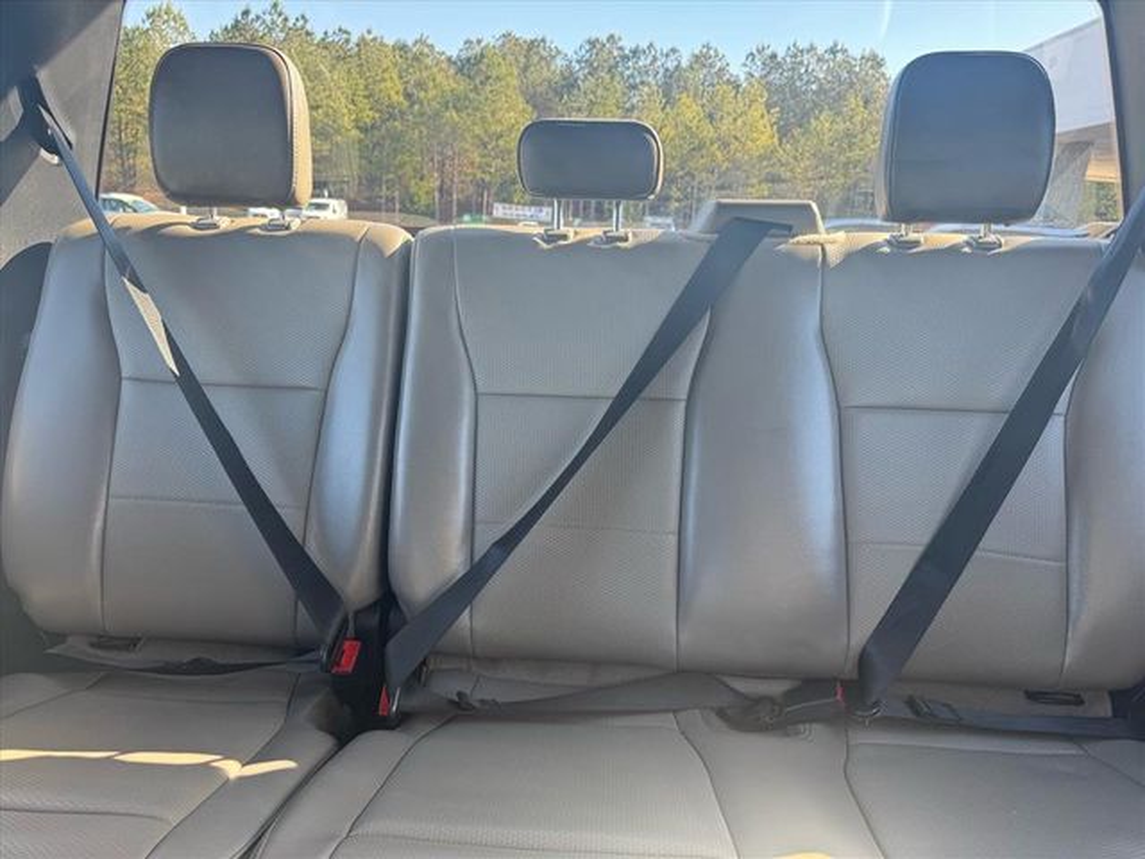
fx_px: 794
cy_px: 430
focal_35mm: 24
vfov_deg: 56.8
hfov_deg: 71.6
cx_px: 572
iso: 64
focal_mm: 6.76
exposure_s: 1/155
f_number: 1.78
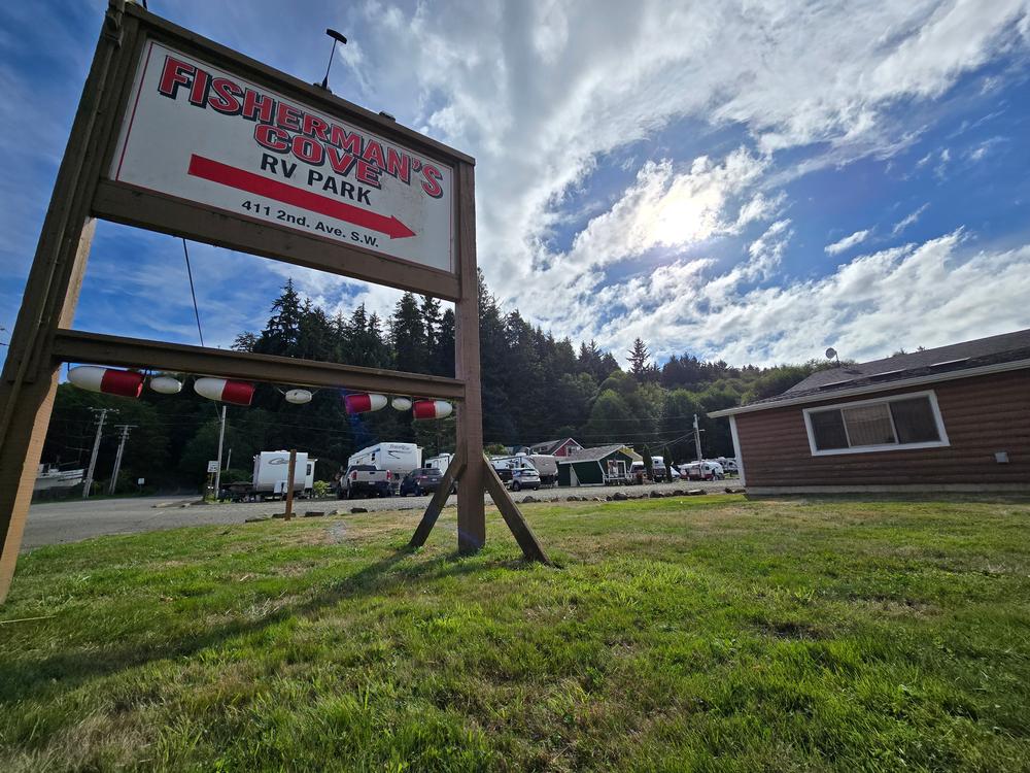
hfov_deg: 106.2
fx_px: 387
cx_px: 515
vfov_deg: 89.9
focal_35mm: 13
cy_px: 386
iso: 50
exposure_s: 1/7960
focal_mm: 2.2
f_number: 2.2
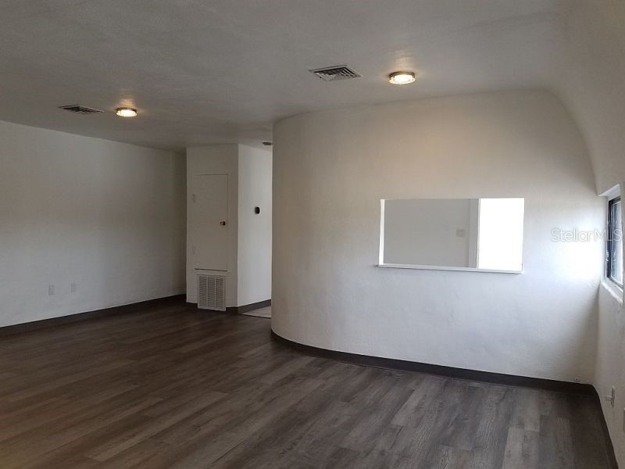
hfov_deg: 67.3
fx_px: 469
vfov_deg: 53.1
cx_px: 312
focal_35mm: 26
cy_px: 234
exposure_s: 1/120
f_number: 1.7
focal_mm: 4.2
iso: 50
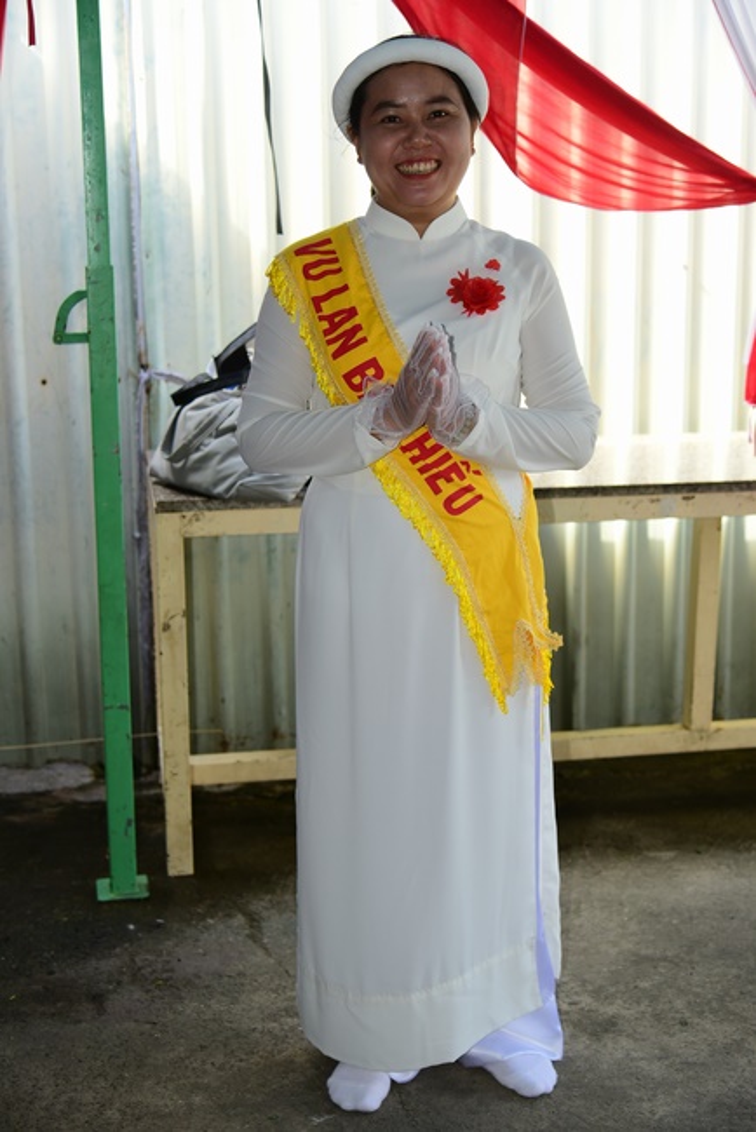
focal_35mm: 50
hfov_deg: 27.0
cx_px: 378
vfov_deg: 39.6
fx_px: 1573
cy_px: 566
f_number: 4
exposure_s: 1/80
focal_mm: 50
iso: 320
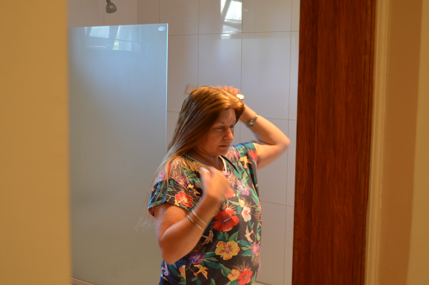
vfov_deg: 29.2
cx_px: 202
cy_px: 130
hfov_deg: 42.8
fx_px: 548
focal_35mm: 46
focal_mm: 26
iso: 720
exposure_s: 1/15
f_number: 4.2
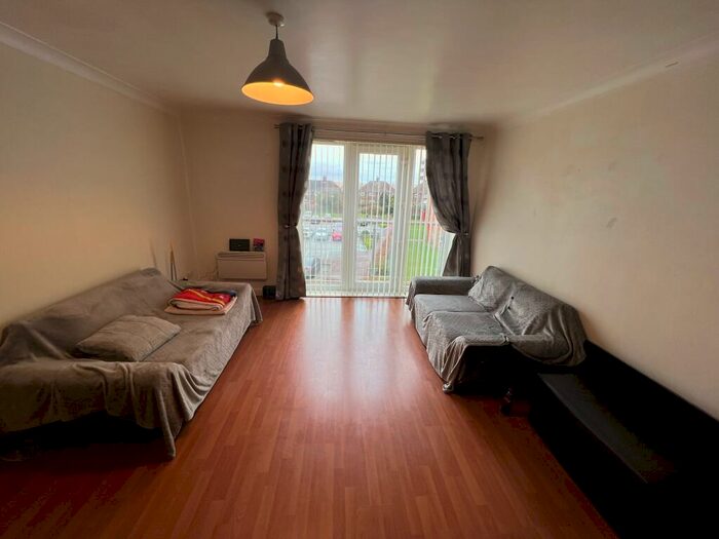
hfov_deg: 106.2
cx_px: 360
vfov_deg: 89.9
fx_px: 270
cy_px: 270
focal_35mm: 13
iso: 32
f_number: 1.8
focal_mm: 1.57
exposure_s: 1/99
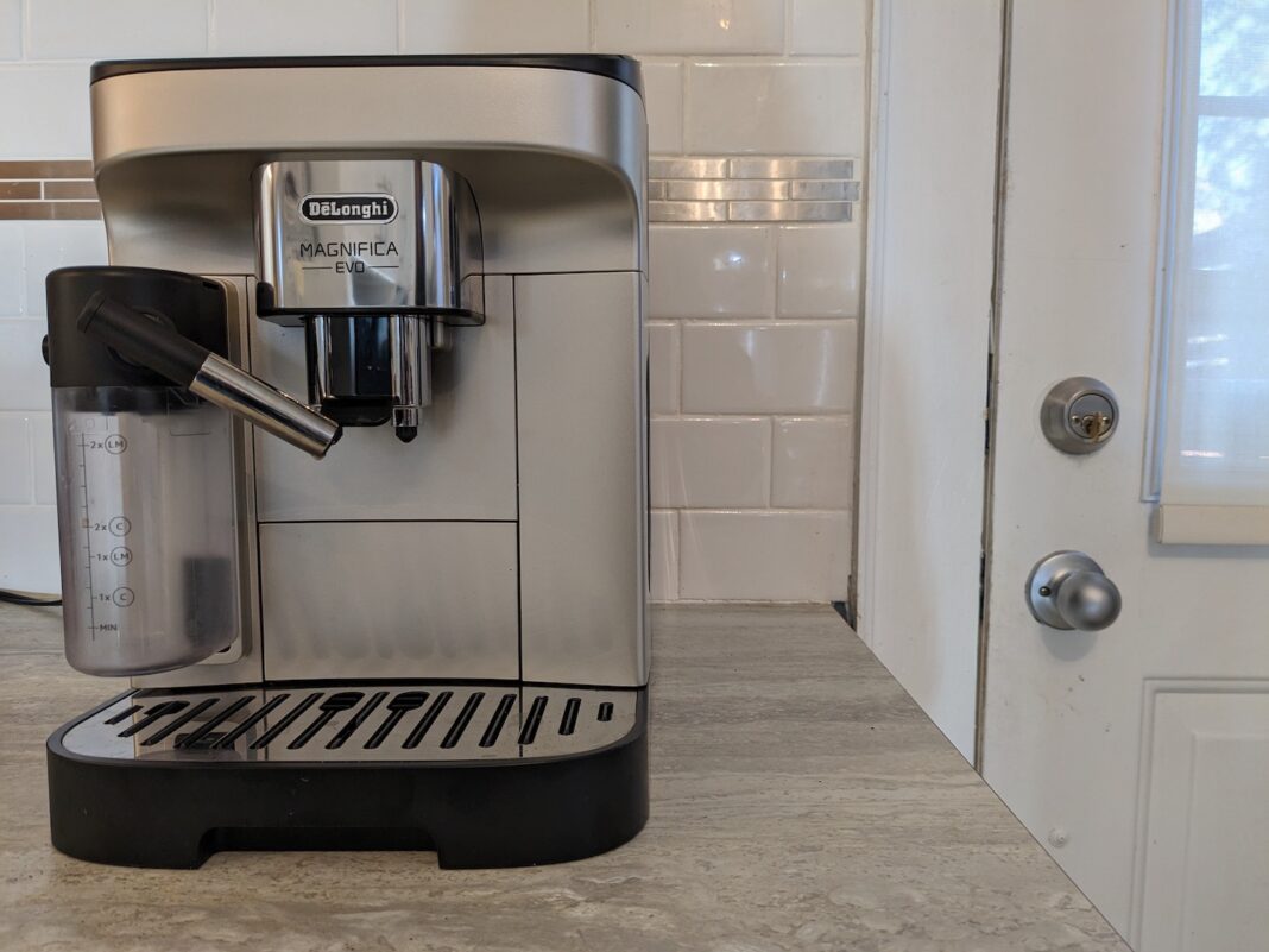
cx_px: 634
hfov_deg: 65.3
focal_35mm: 27
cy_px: 476
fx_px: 990
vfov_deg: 51.4
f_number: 1.73
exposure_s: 1/24
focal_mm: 4.38
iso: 79
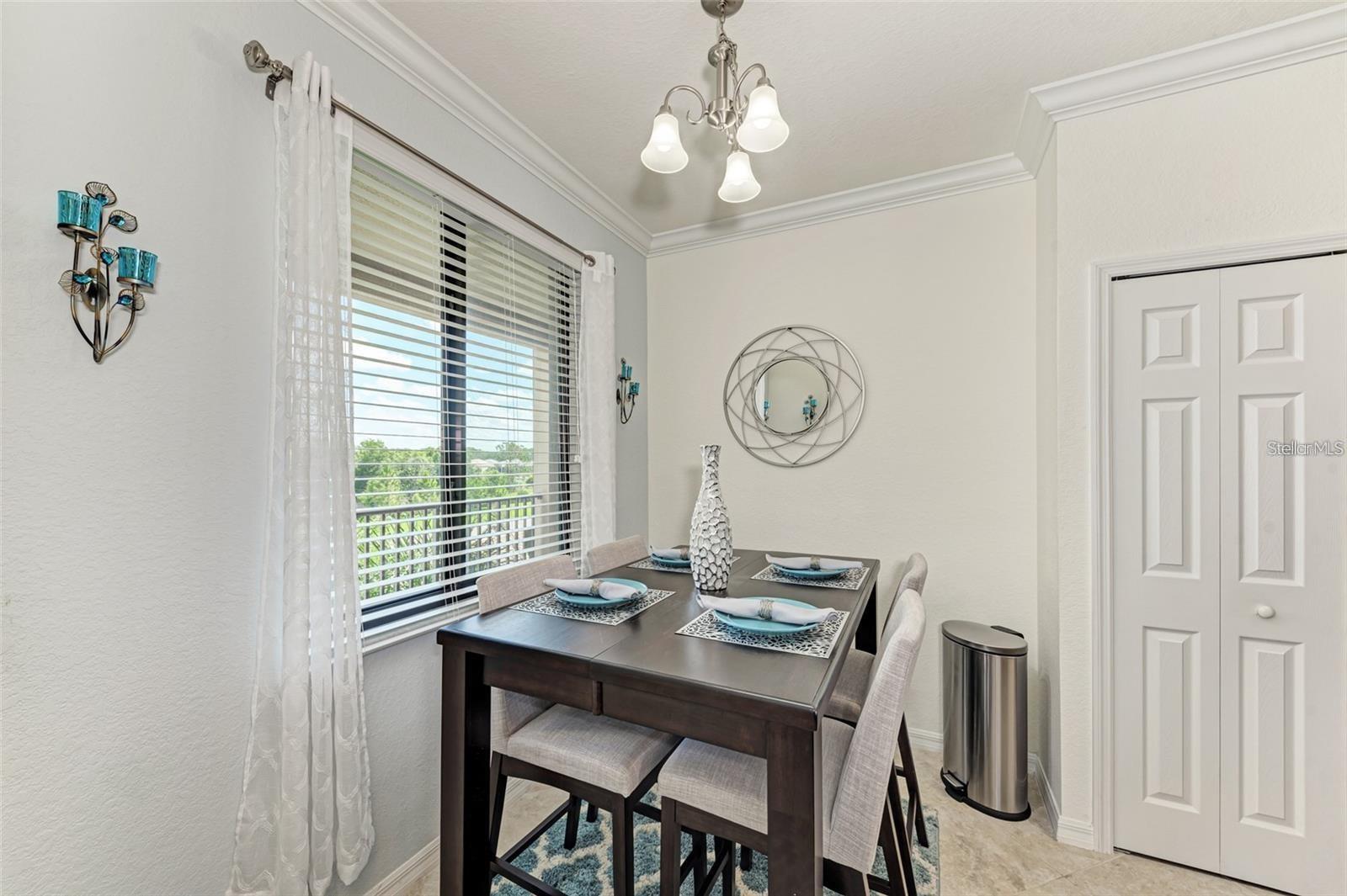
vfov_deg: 81.1
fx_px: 524
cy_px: 448
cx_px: 674
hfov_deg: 104.3
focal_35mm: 14
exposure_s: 1/25
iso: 100
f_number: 7.1
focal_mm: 14
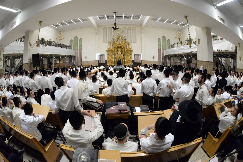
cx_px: 122
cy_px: 81
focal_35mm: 15
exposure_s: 1/320
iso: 6400
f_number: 9
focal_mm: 15
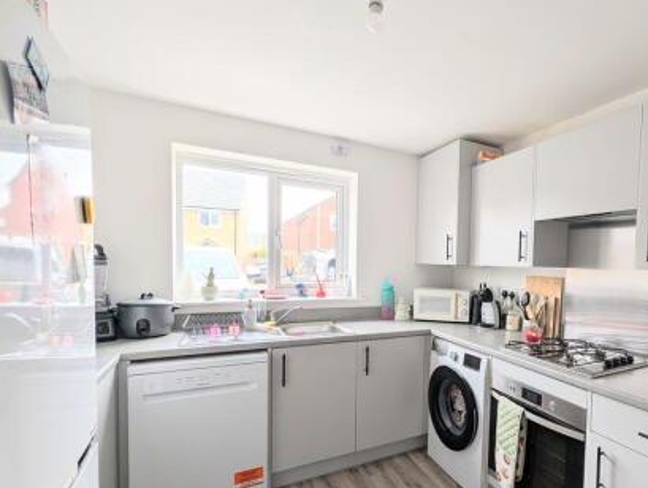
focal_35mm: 17
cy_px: 278
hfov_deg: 87.7
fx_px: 319
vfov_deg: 74.5
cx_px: 433
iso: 45
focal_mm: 2.02
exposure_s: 1/140
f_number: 1.7
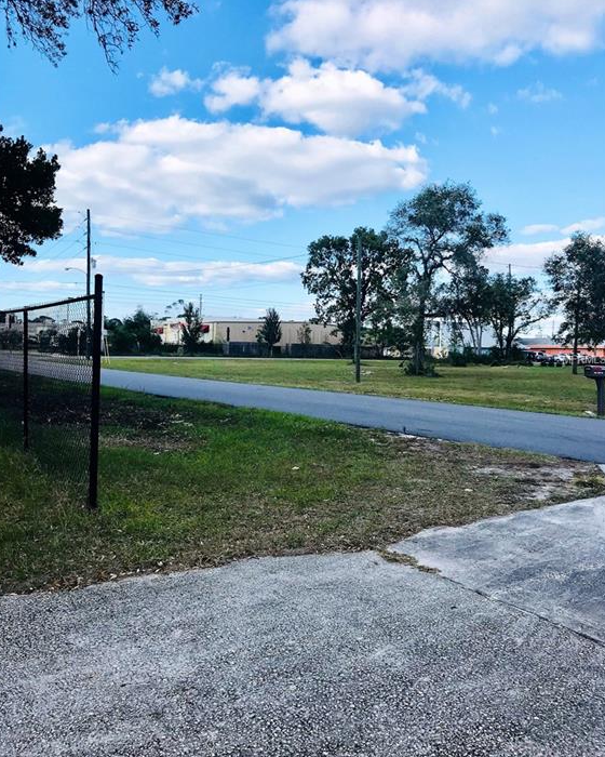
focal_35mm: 30
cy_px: 360
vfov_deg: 58.7
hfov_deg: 48.5
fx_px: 671
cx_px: 300
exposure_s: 1/1597
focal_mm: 3.99
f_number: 1.8
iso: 20
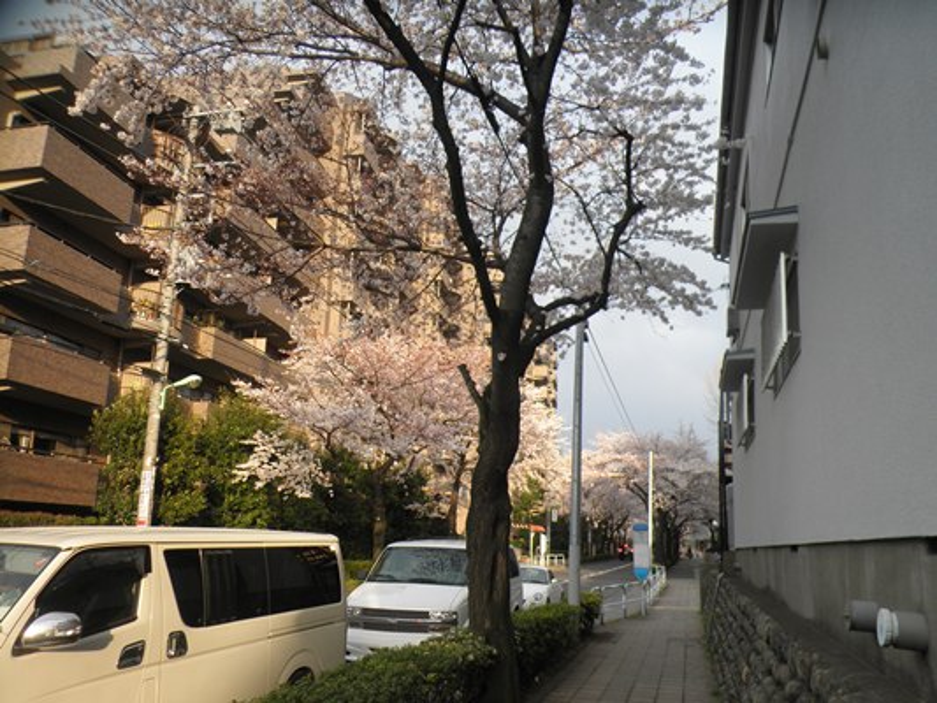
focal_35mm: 26
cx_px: 468
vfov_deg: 53.1
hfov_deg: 67.3
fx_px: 704
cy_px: 352
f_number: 2.8
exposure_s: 1/160
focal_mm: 4.7
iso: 64
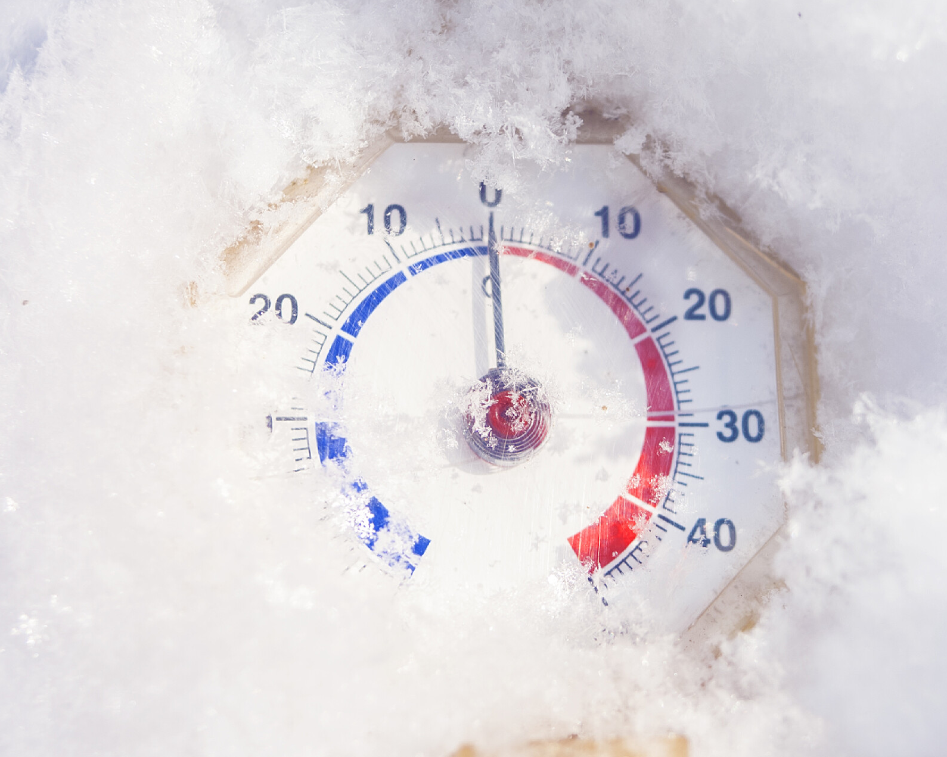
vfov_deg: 13.0
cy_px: 378
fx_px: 3335
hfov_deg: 16.2
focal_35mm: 119
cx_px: 492
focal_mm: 70
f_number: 16
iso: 100
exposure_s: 1/1000
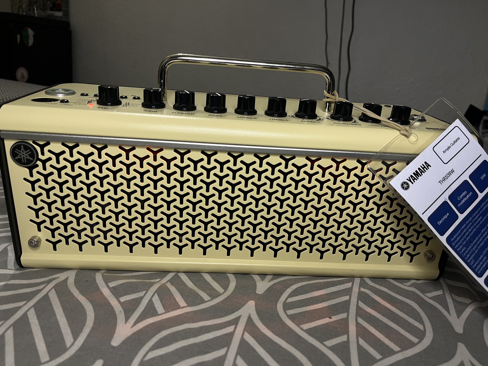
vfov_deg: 53.1
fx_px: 367
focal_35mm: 26
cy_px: 183
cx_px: 244
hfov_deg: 67.3
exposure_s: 1/60
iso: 100
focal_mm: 5.1
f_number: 1.6
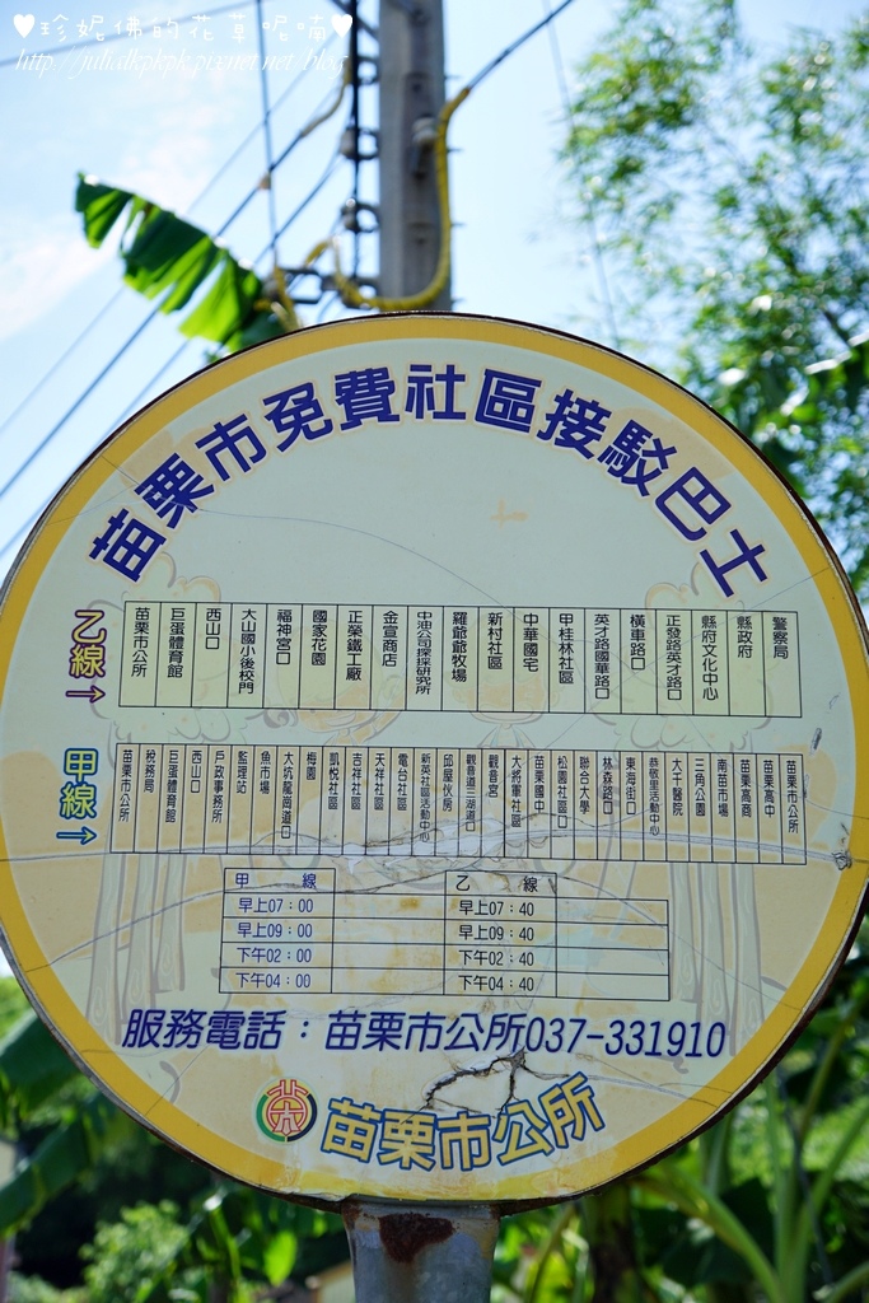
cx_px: 434
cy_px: 652
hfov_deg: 26.5
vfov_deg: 38.9
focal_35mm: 51
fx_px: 1846
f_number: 4.5
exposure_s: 1/500
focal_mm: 34
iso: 100
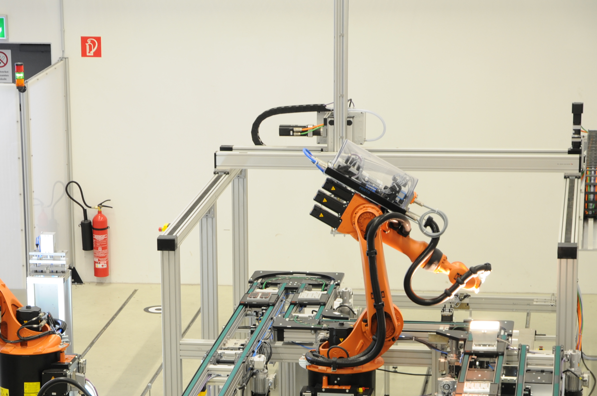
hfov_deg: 16.1
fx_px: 2104
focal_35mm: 127
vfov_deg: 10.7
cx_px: 203
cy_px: 293
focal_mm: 56
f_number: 5.3
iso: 200
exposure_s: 1/4
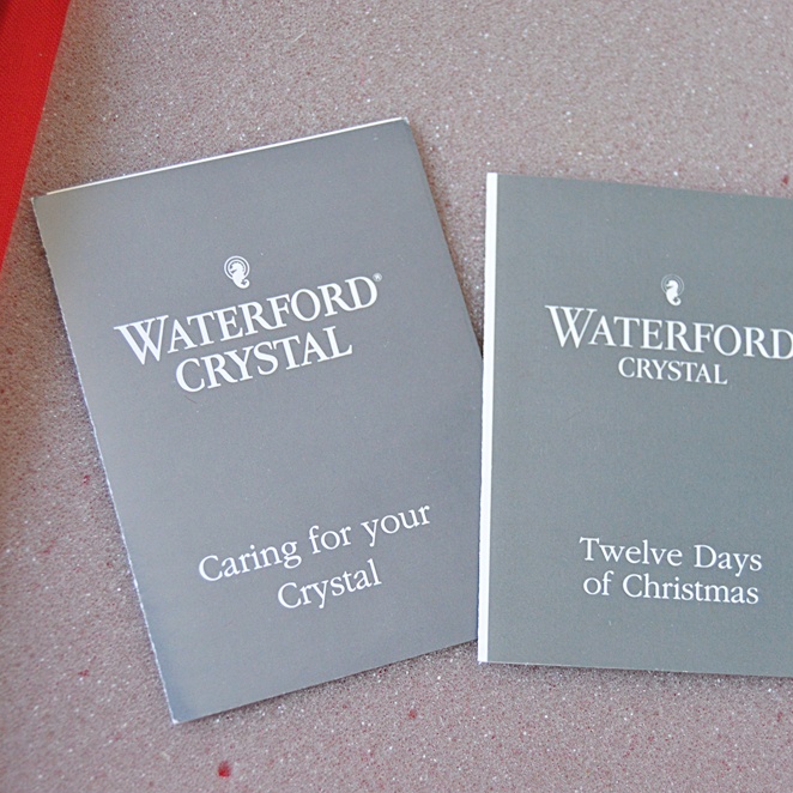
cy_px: 397
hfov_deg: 22.5
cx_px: 398
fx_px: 1996
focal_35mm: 77
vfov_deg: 22.5
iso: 1400
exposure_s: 1/60
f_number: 5
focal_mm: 40
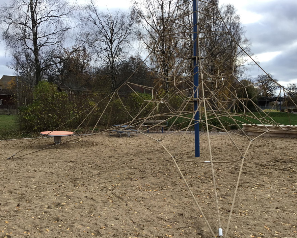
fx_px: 290
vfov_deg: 44.5
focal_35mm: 33
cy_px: 119
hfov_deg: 54.2
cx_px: 150
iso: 25
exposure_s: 1/413
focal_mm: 3.3
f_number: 2.4
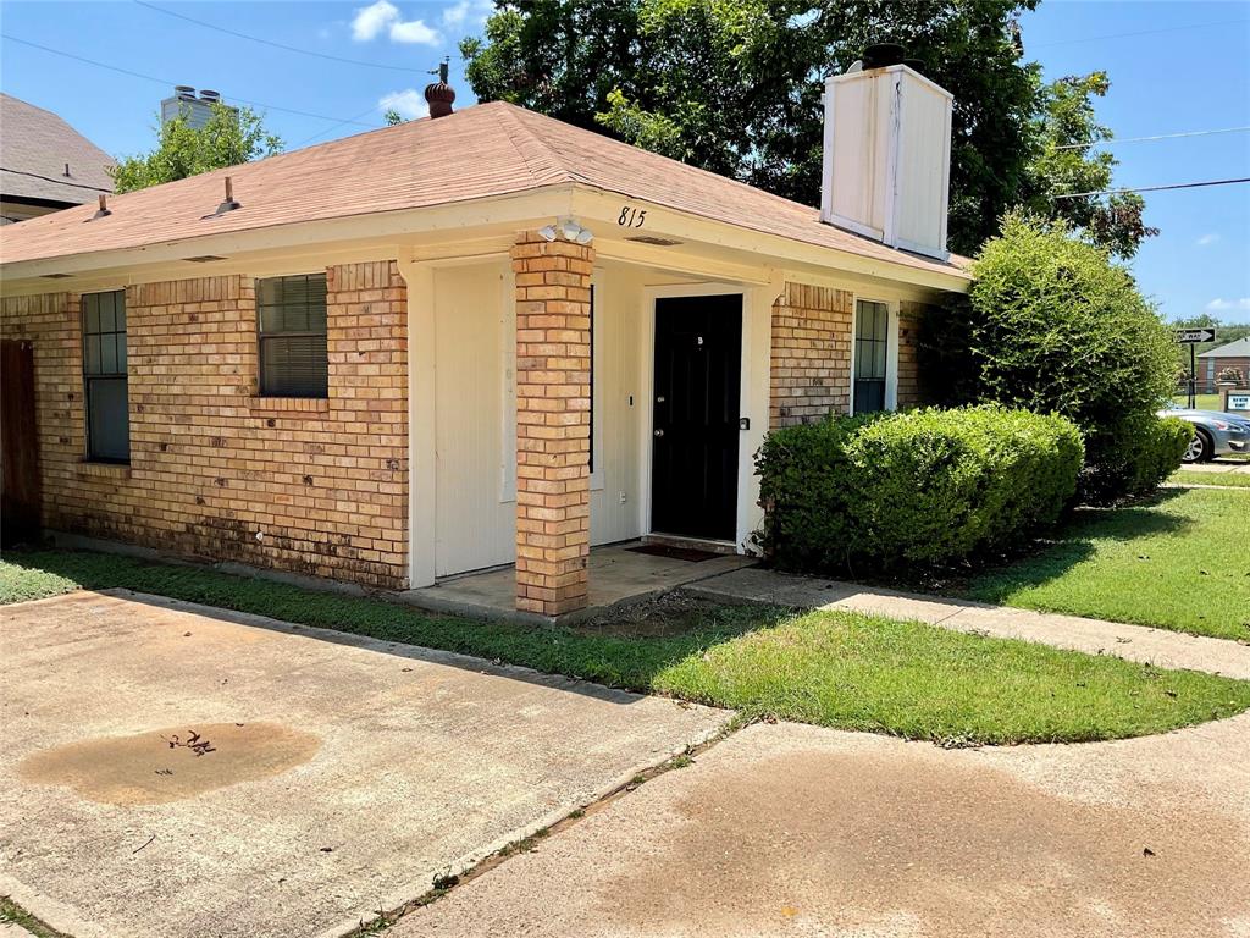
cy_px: 469
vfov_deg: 48.2
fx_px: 1047
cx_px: 625
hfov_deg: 61.7
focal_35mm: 29
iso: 16
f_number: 1.8
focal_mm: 3
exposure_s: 1/1412
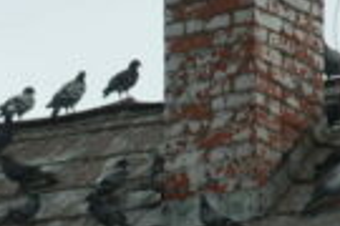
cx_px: -71
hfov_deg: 2.5
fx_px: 7895
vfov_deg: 1.6
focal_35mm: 836
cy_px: 192
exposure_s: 1/200
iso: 100
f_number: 8
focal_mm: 150
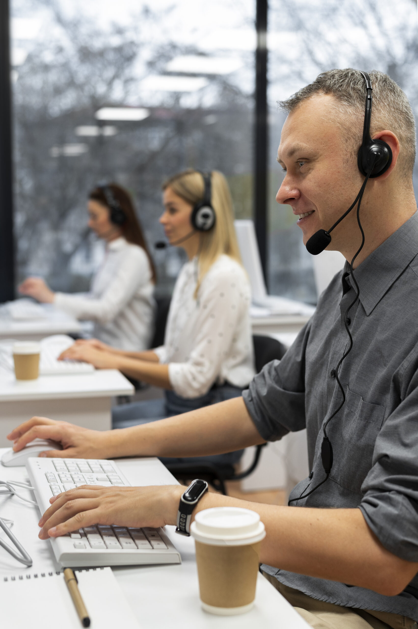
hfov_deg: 27.0
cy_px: 314
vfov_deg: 39.6
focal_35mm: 50
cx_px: 209
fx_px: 872
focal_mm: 50
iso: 800
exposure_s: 1/250
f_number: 3.2
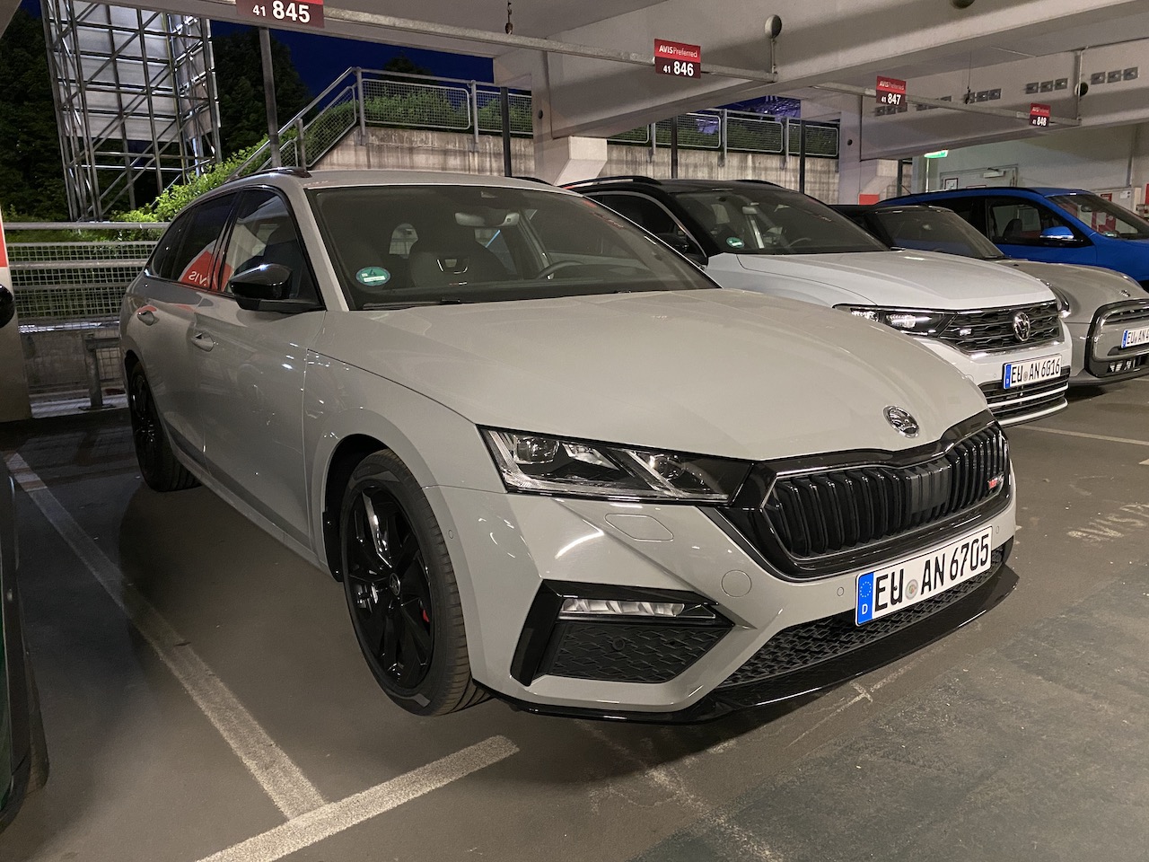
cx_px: 574
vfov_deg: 53.1
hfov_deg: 67.3
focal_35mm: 26
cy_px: 431
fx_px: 863
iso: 640
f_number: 1.8
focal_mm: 4.25
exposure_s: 1/25
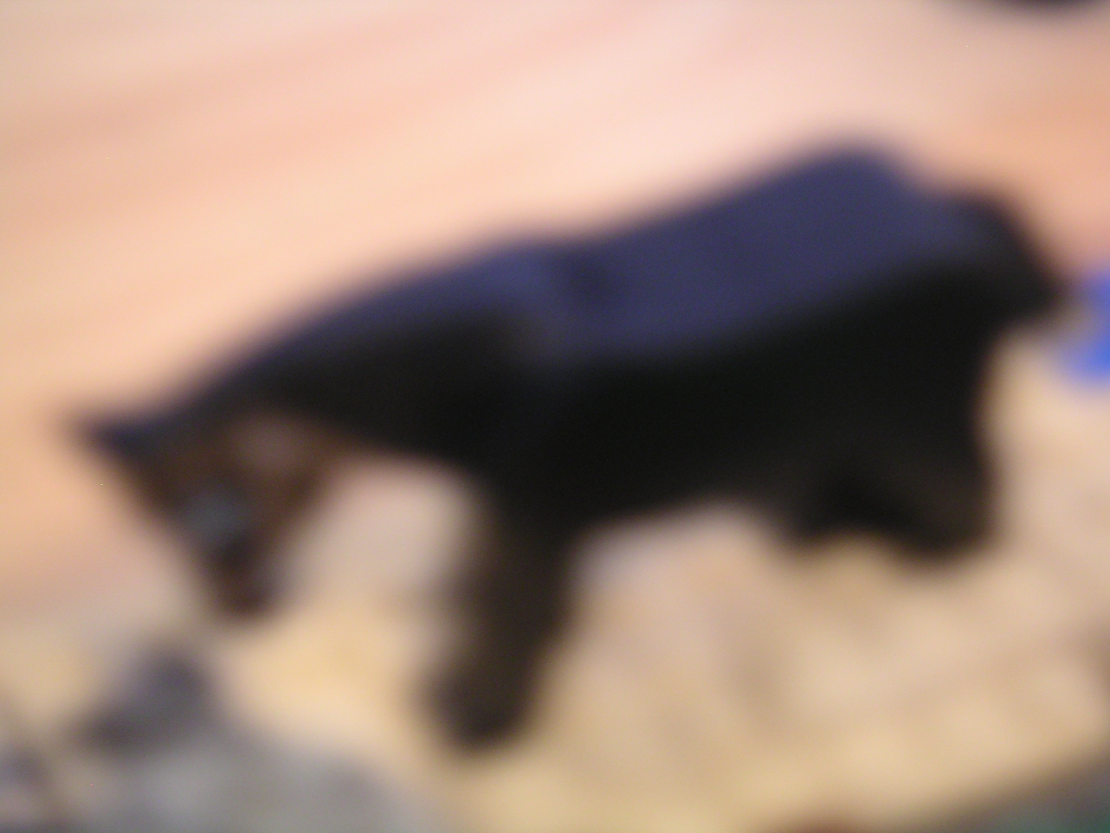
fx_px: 3110
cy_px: 416
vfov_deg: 15.2
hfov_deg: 20.2
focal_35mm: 97
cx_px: 555
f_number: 3.5
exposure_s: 1.5
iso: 100
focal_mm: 15
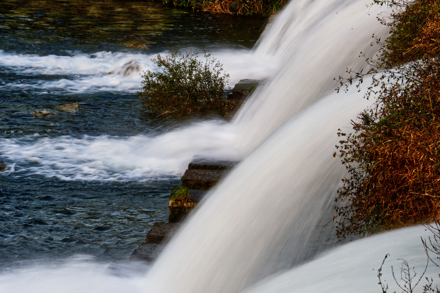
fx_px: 2284
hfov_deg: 11.0
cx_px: 220
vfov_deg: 7.3
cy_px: 146
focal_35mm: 187
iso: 200
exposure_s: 1/13
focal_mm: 125
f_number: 25
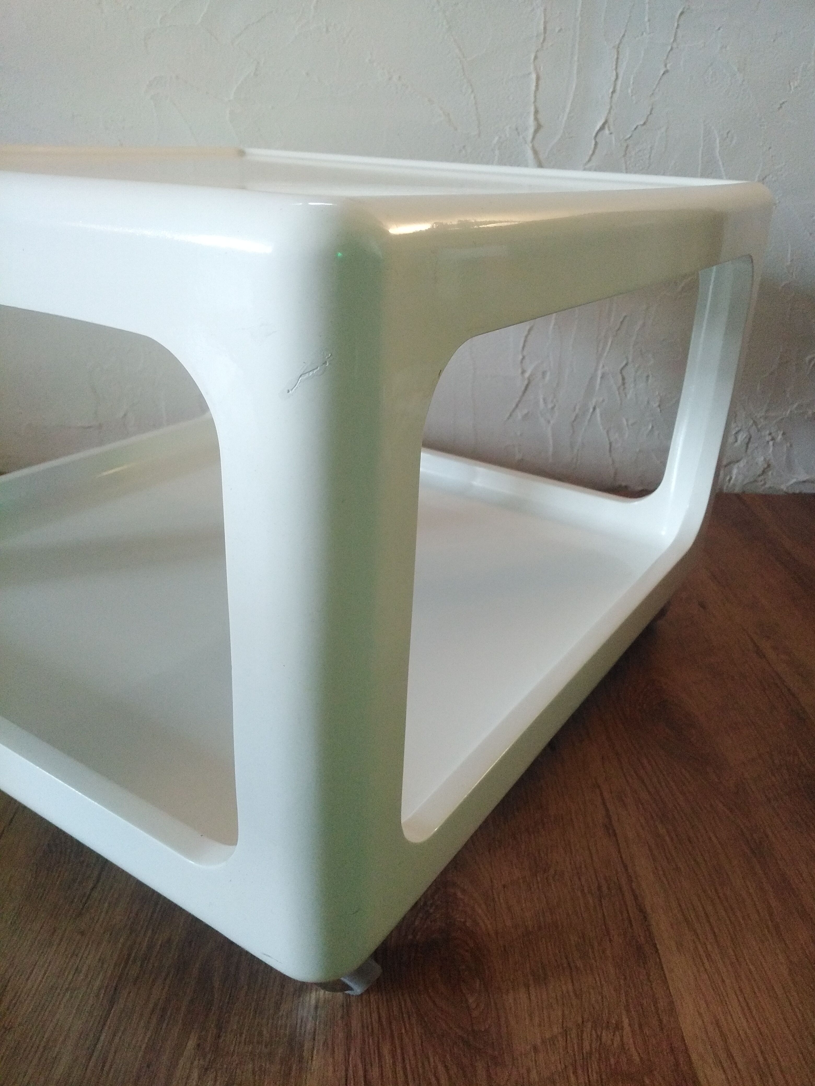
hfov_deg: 53.1
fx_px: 816
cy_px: 543
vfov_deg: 67.3
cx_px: 408
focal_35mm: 26
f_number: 1.8
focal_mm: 3.62
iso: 513
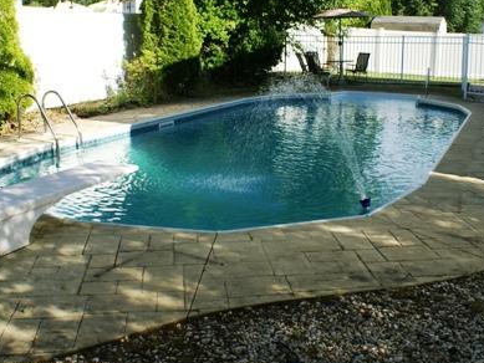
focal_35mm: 41
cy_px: 139
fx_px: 573
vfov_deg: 35.0
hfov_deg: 45.6
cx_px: 276
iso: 100
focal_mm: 18
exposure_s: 1/100
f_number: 10
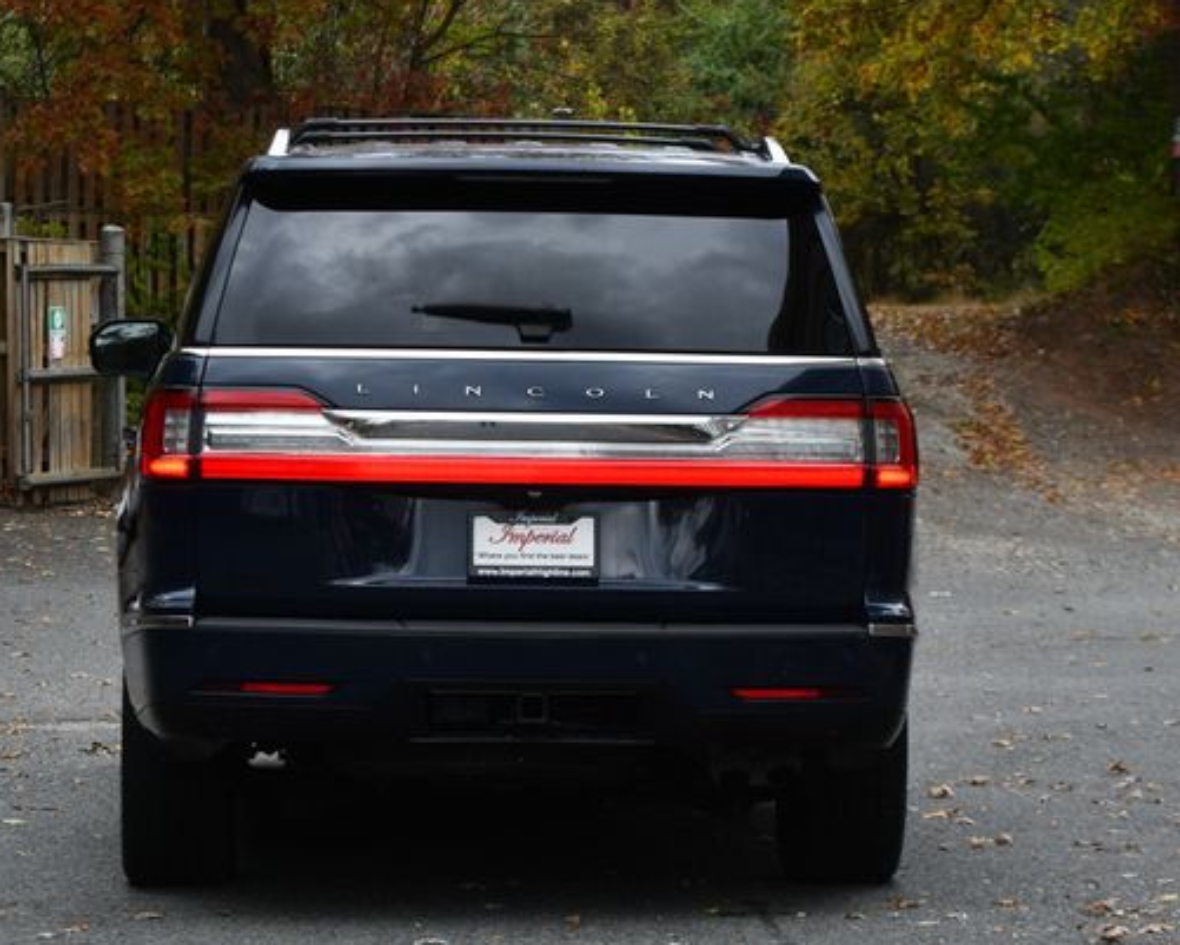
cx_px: 504
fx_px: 4401
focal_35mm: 126
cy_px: 454
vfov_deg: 12.2
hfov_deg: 15.3
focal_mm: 70
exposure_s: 1/250
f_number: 6.3
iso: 200
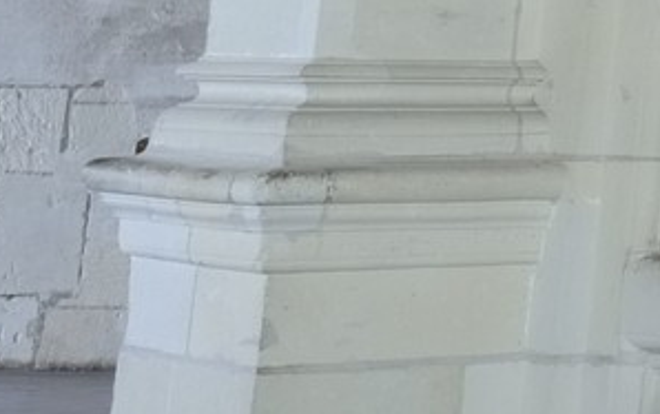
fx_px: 3241
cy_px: -725
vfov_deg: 6.8
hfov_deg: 10.0
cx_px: 1634
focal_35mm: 180
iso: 100
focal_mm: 22
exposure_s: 1/2.5
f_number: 8
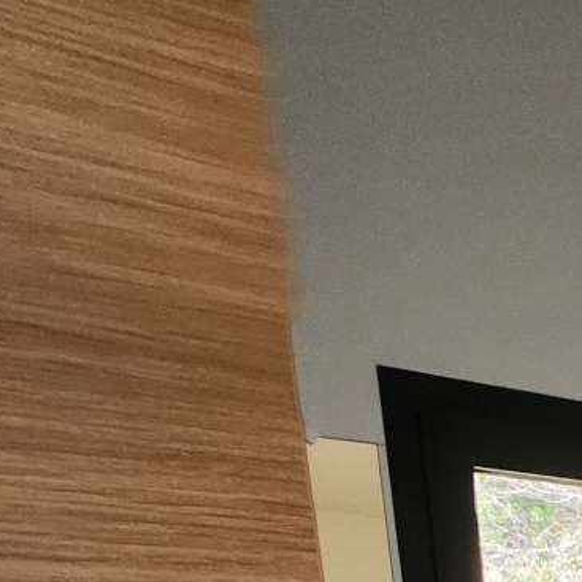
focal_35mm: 47
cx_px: 881
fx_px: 894
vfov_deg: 24.1
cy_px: 961
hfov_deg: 26.1
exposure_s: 1/50
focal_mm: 1.74
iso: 320
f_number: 2.2
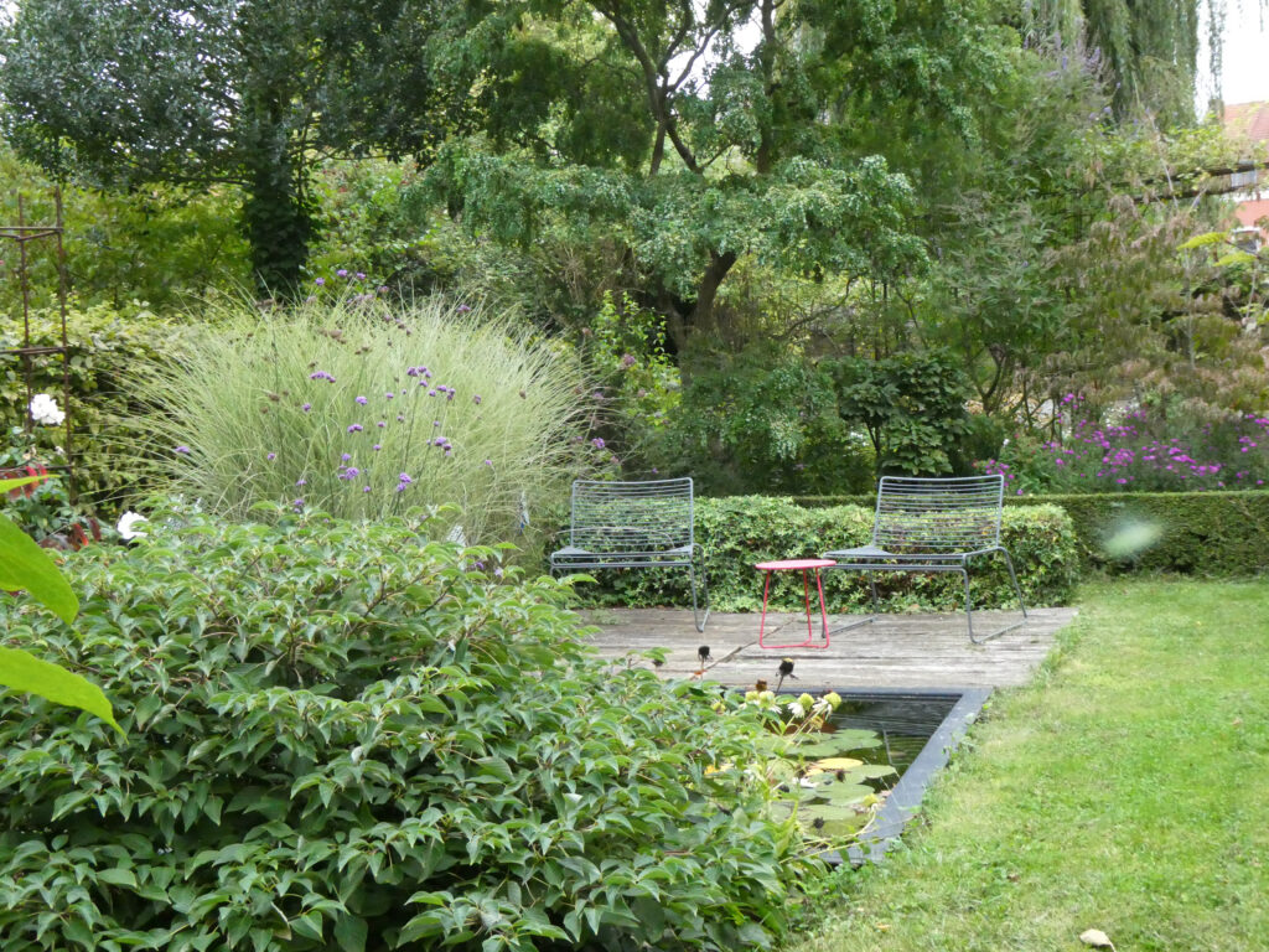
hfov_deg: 42.9
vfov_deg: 32.9
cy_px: 476
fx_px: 1613
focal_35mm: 44
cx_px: 634
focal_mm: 7.8
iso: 1250
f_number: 3.9
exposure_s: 1/80
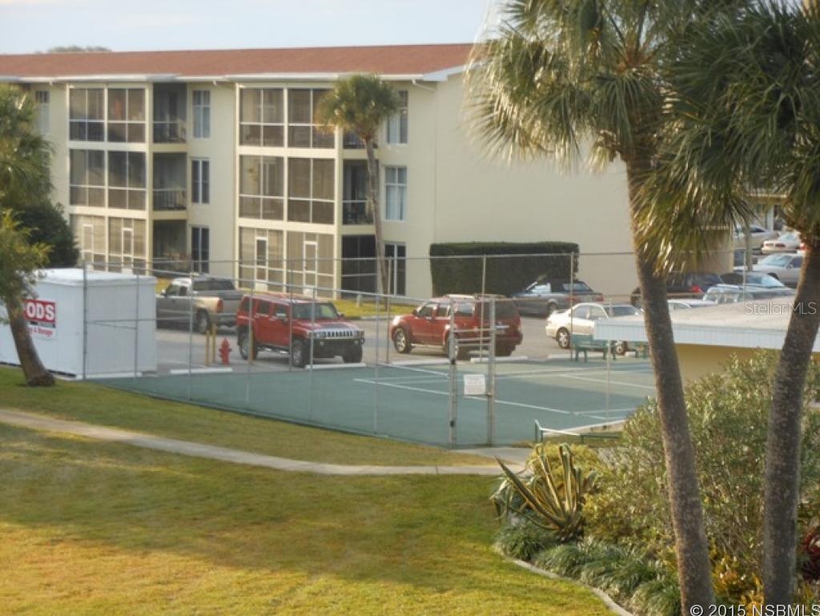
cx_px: 410
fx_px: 3010
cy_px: 308
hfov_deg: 15.5
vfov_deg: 11.7
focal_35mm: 127
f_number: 5
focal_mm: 22.6
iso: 80
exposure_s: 1/125
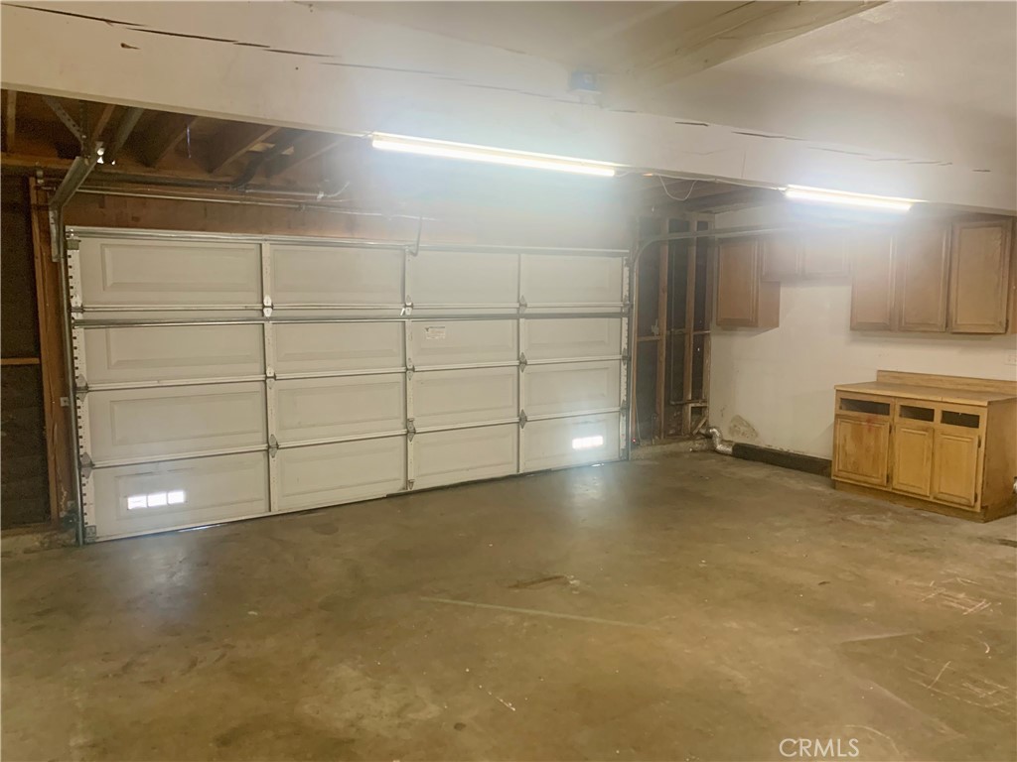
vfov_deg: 53.1
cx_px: 508
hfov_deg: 67.3
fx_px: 764
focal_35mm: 26
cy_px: 381
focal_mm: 4.25
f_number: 1.8
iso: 250
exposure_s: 1/40
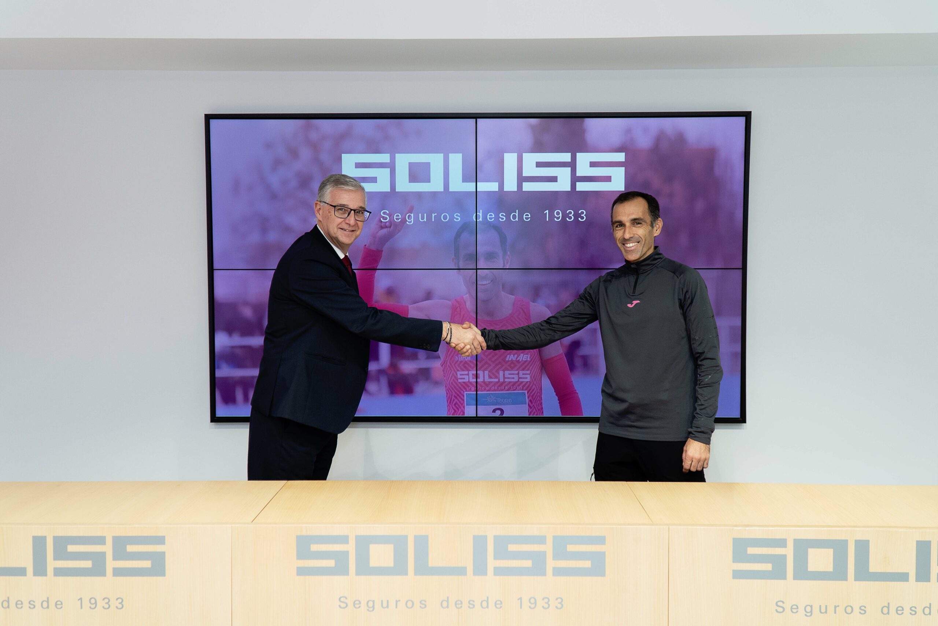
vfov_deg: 28.1
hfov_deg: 41.1
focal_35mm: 48
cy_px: 313
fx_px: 1251
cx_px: 469
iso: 200
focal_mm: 32
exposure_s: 1/200
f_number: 4
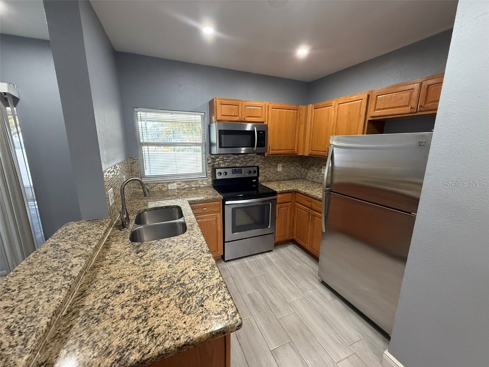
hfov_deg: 102.1
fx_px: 198
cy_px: 184
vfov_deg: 85.7
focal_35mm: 14
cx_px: 244
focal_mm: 2.22
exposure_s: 1/120
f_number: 2.2
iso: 500
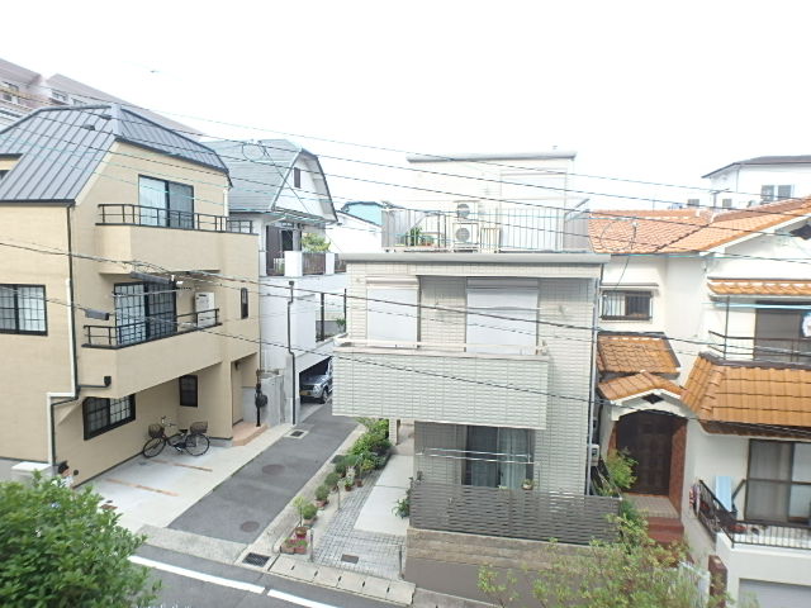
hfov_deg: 79.0
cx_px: 406
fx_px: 492
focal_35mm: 21
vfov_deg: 63.4
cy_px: 304
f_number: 3.5
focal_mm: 3.7
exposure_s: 1/200
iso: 125
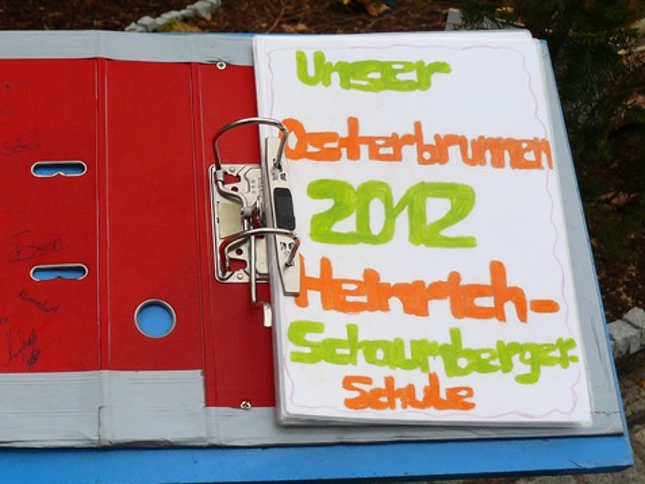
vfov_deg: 26.5
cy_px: 276
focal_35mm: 55
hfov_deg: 34.3
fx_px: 1025
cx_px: 169
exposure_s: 1/80
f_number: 2.8
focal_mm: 7.4
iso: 100
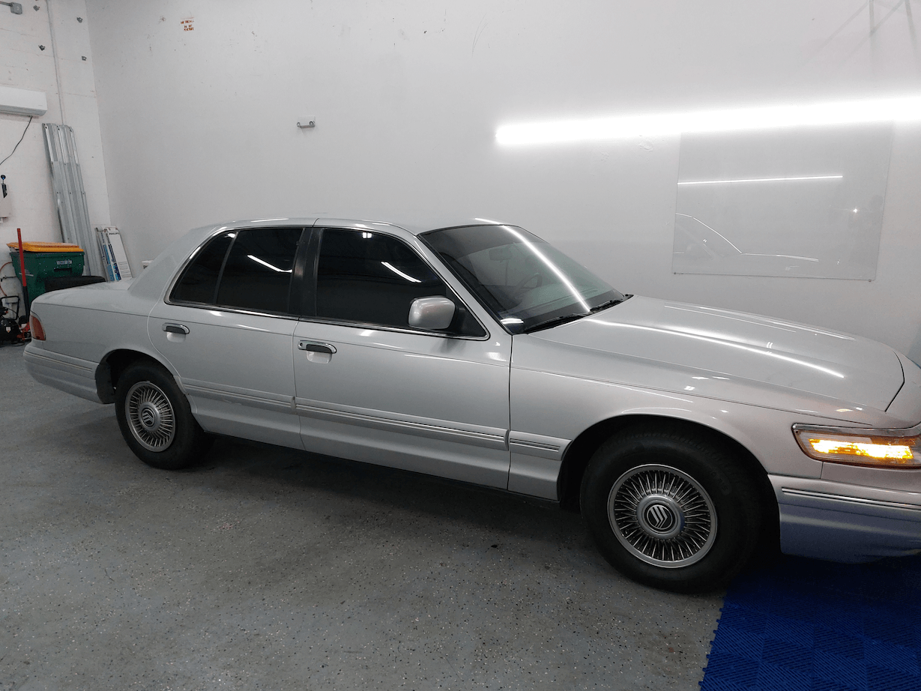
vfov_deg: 54.9
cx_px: 472
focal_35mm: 25
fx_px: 665
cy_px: 353
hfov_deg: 69.4
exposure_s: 1/120
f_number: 1.8
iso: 160
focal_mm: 5.23
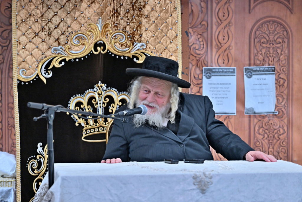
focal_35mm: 120
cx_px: 151
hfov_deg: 17.1
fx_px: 1007
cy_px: 101
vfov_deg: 11.4
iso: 640
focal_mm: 120
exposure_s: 1/320
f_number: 4
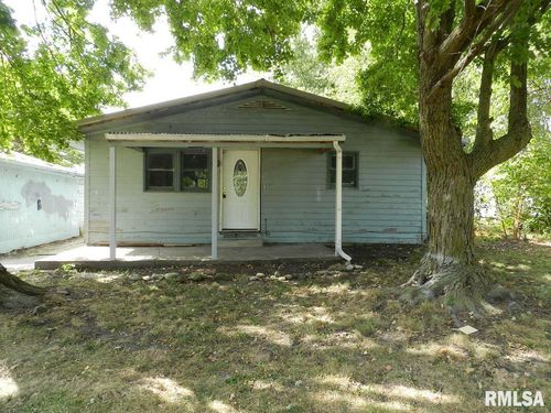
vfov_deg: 58.9
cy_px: 206
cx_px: 276
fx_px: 366
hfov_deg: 73.9
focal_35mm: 23
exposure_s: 1/80
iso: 160
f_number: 5
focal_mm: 4
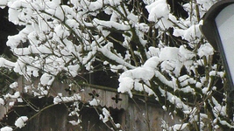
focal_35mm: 137
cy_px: 136
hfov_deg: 15.6
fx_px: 850
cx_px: 57
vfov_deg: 8.8
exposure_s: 1/320
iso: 400
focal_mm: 7
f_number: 4
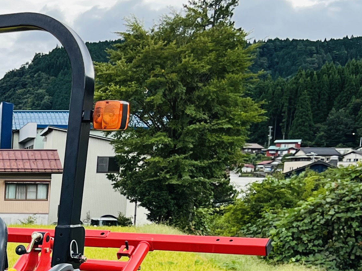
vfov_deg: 14.6
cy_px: 408
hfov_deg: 18.5
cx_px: -182
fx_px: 983
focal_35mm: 94
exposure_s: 1/639
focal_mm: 5.1
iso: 50
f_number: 1.6
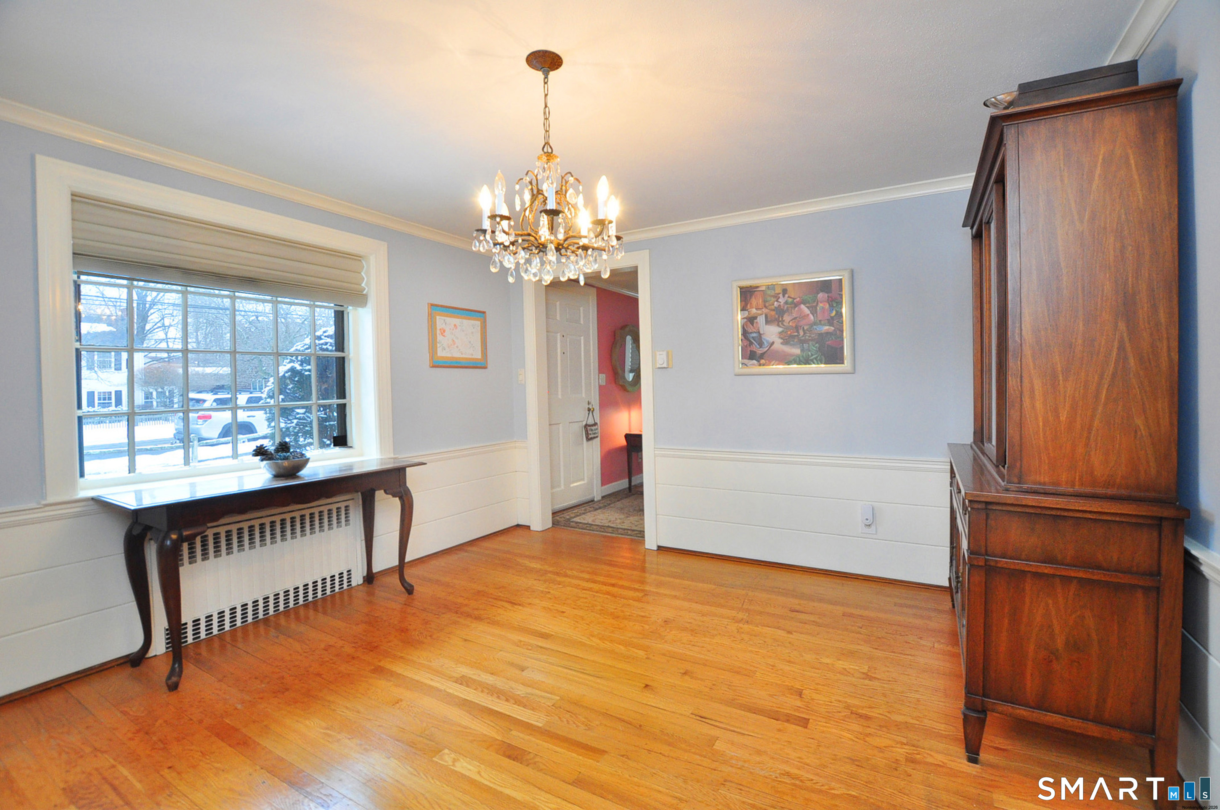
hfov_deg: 100.5
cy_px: 405
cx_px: 610
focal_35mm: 15
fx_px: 508
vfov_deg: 77.2
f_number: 5
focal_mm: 10
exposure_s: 1/40
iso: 1000
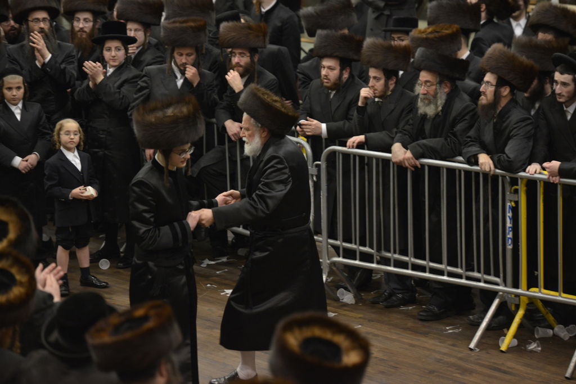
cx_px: 288
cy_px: 192
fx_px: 2160
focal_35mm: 135
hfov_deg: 15.2
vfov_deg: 10.2
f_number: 3.5
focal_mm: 135
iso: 1600
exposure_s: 1/160
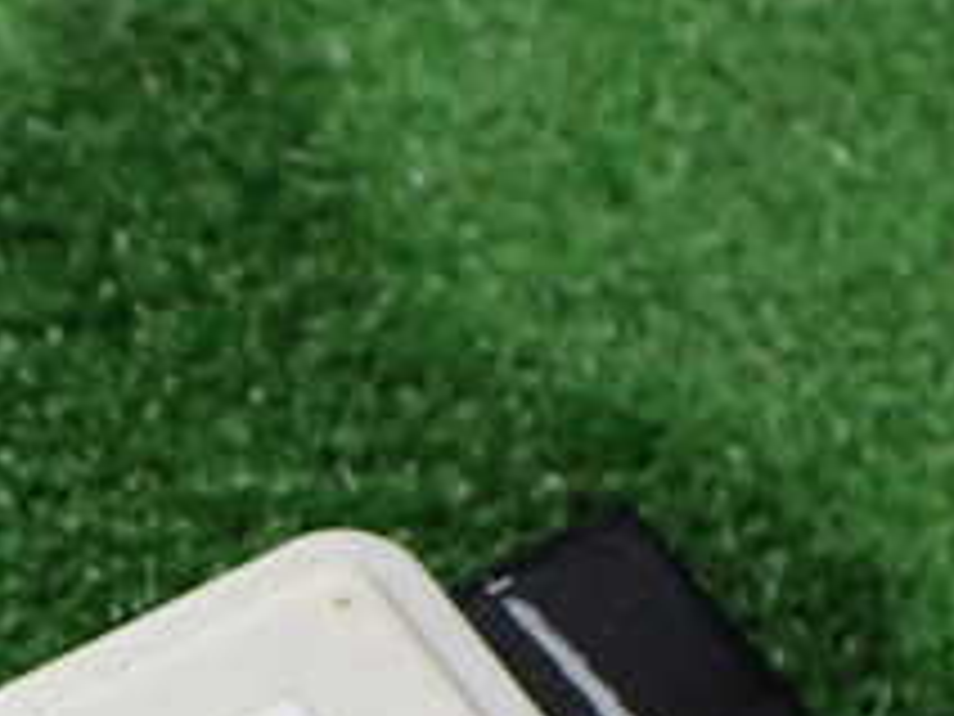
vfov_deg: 16.2
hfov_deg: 22.7
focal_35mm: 85
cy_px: 1000
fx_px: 2343
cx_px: 189
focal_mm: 5.4
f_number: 2.3
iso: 800
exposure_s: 1/60
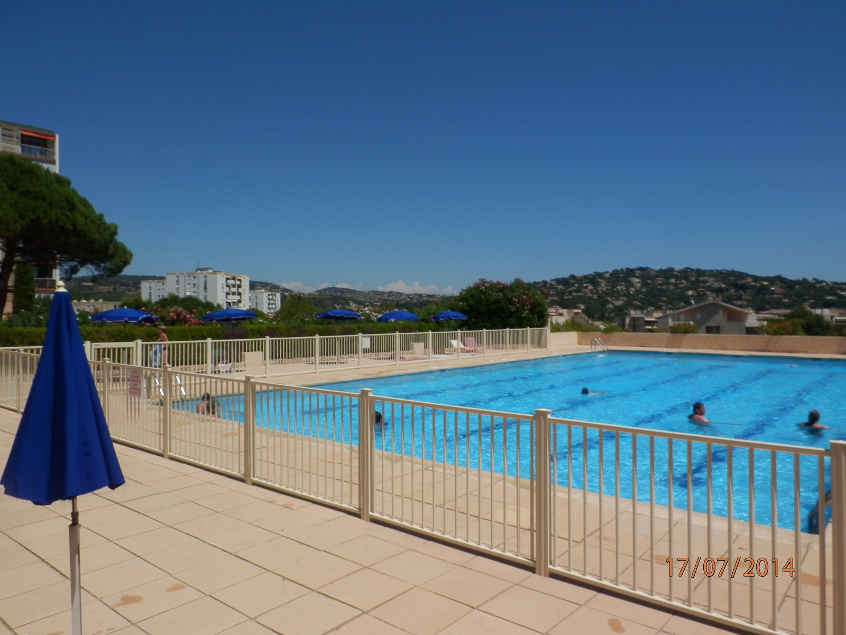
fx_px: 587
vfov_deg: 56.8
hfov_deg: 71.6
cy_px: 318
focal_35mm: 24
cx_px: 423
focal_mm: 4.2
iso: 80
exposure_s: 1/400
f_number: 7.9
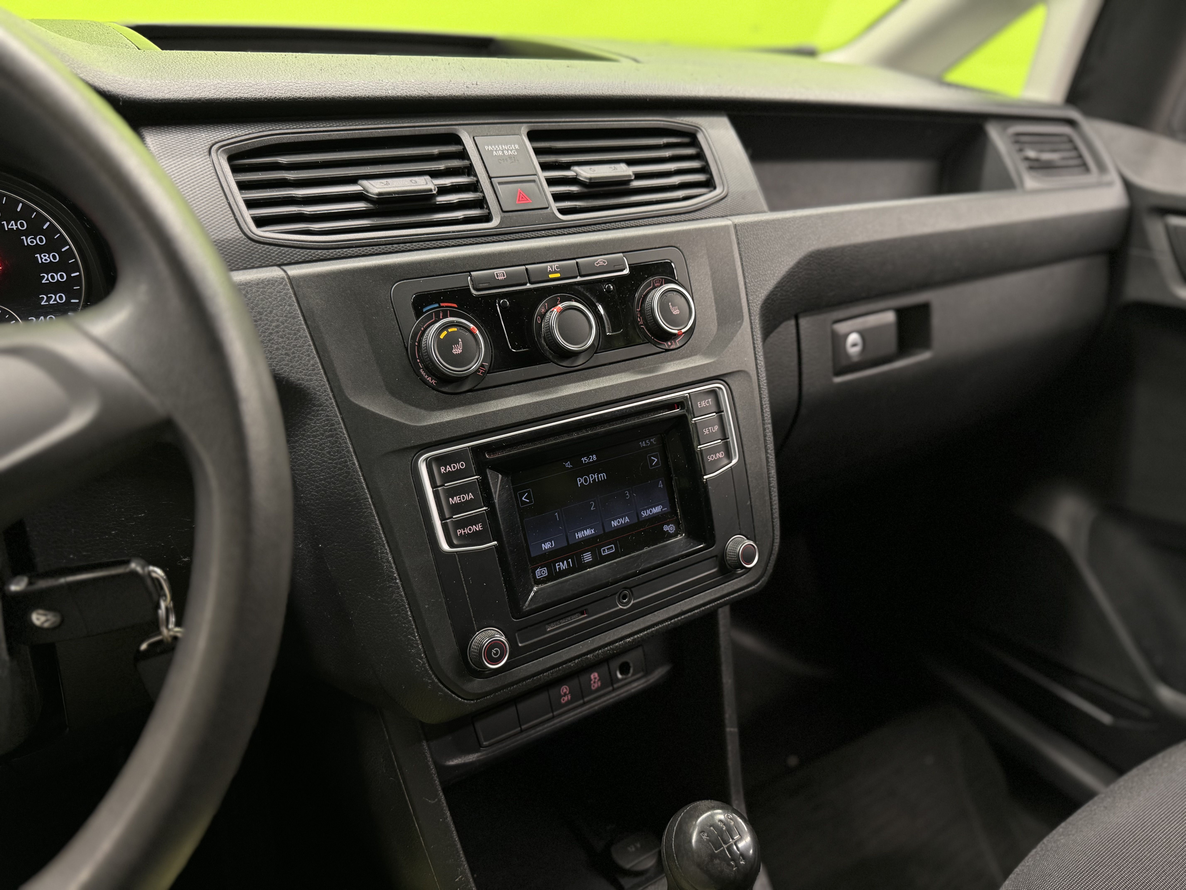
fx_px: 822
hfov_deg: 71.6
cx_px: 593
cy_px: 445
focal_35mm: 24
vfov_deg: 56.8
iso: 320
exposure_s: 1/50
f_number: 1.78
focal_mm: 6.76
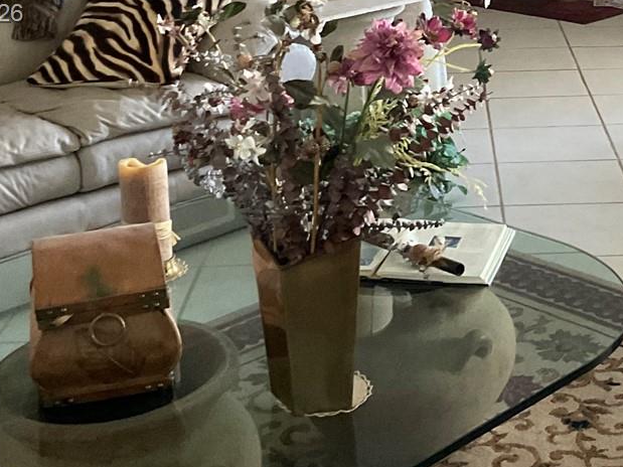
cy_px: 15
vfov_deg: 19.2
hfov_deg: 25.5
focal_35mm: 75
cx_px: 515
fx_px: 1350
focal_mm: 3
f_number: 1.8
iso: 250
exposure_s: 1/30
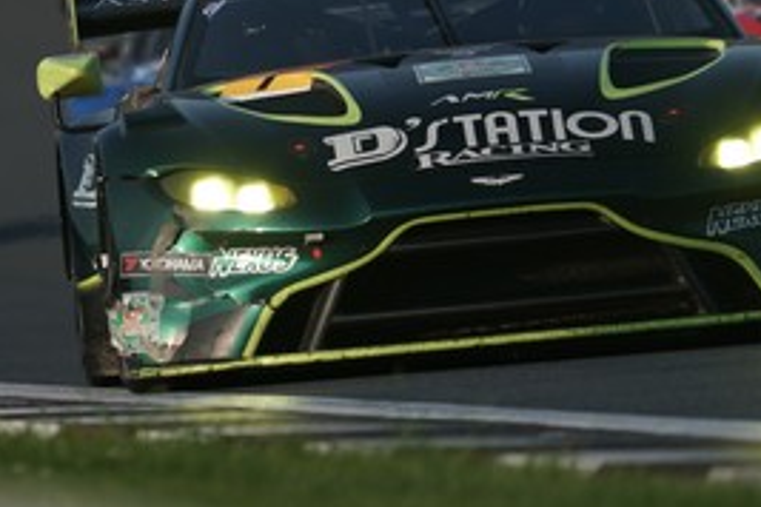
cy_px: -142
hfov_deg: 1.3
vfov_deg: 0.8
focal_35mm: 1618
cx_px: -9
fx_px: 34200
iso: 200
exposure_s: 1/800
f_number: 6.3
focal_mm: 600
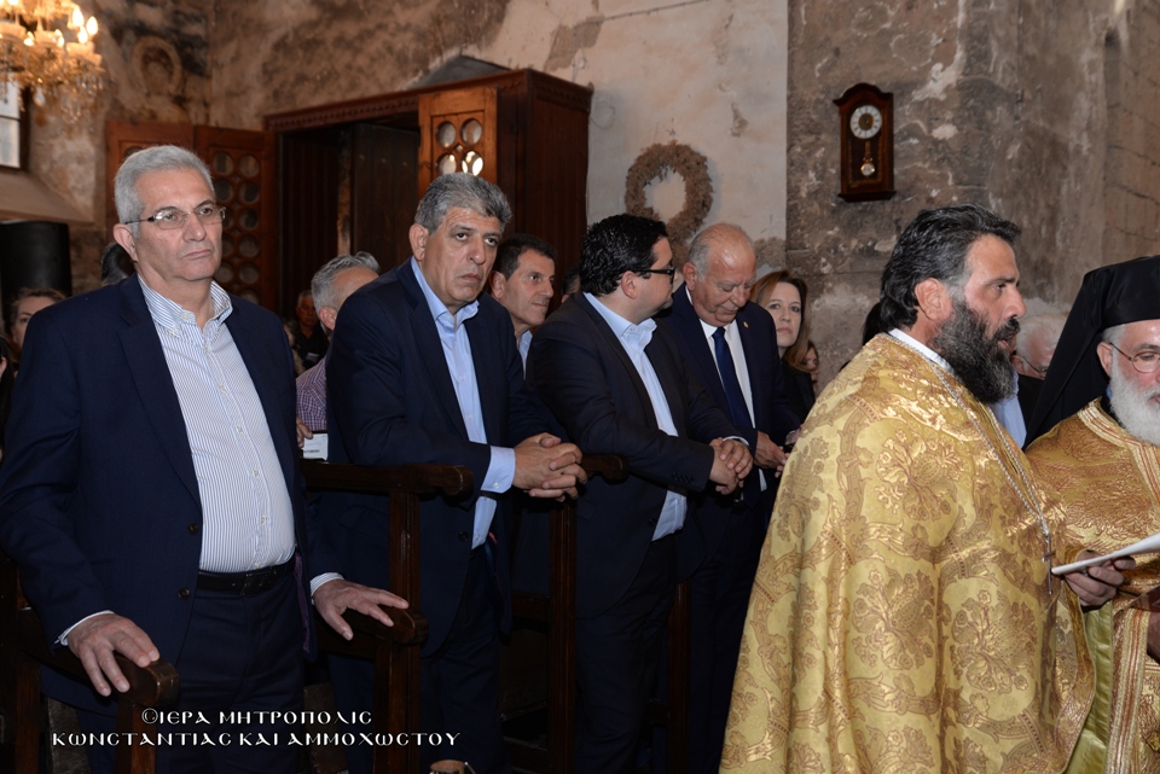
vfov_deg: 35.1
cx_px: 580
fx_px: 1225
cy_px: 387
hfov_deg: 50.7
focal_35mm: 38
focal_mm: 38
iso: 500
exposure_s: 1/80
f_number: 6.3
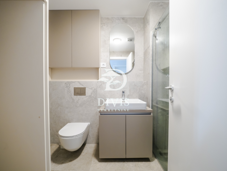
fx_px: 92
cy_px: 86
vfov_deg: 85.7
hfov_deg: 102.1
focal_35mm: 14
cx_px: 114
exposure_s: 1/10
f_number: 4
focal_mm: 7
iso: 400
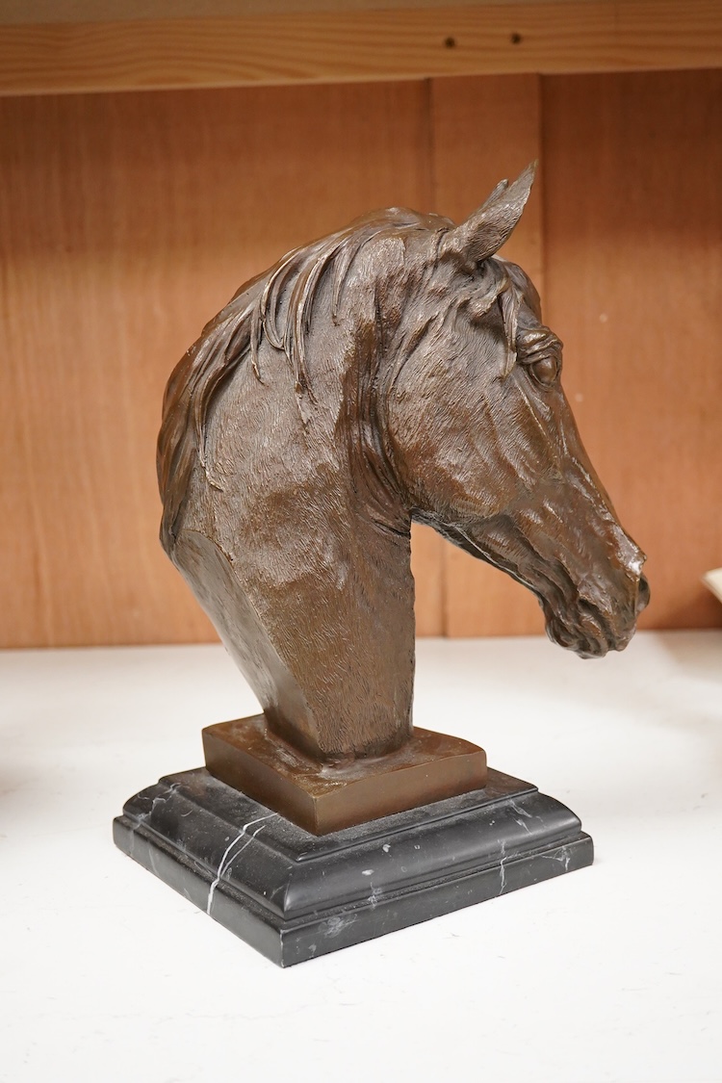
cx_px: 361
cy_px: 542
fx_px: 1354
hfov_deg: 29.9
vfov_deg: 43.6
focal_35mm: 45
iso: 2500
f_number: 5.6
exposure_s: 1/160
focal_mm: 30
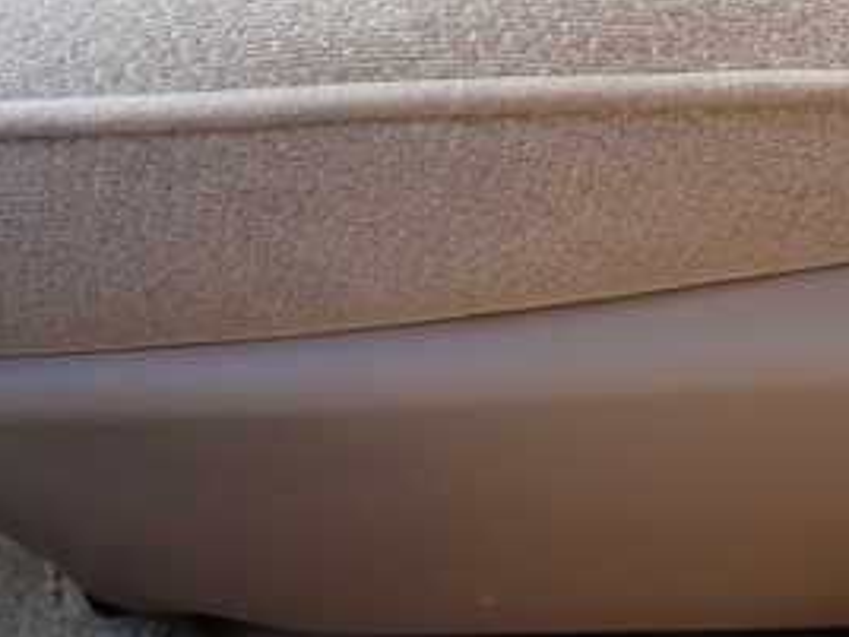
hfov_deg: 33.9
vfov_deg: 25.9
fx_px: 1373
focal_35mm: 56
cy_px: 193
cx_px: 589
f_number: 2.8
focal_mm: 4.5
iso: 100
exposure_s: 1/100
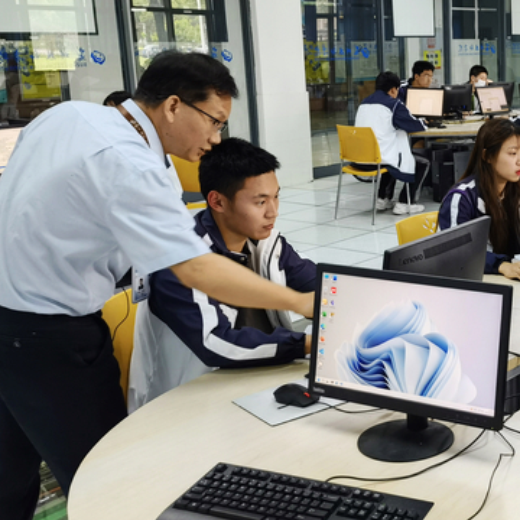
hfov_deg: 29.9
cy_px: 212
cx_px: 527
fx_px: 901
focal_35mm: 53
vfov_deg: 32.1
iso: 200
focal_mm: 6.67
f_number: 1.9
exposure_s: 1/100
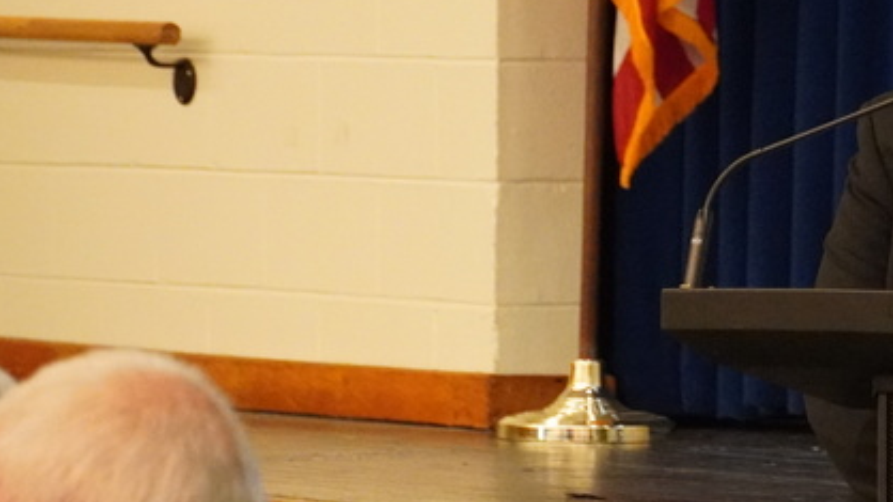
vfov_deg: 2.9
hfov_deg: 5.2
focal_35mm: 416
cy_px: 16
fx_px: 9849
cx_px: 1036
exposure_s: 1/125
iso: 6400
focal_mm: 108
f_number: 5.6
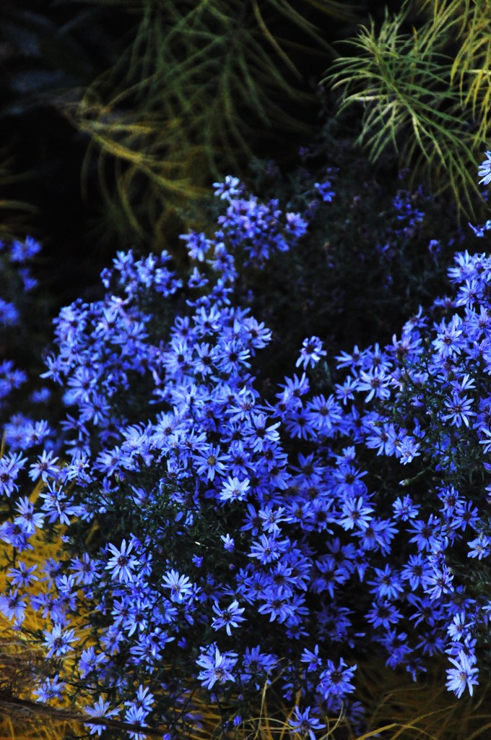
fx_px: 3692
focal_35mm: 180
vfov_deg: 11.4
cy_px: 370
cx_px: 246
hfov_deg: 7.6
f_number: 6
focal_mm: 120
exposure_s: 1/4000
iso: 3200
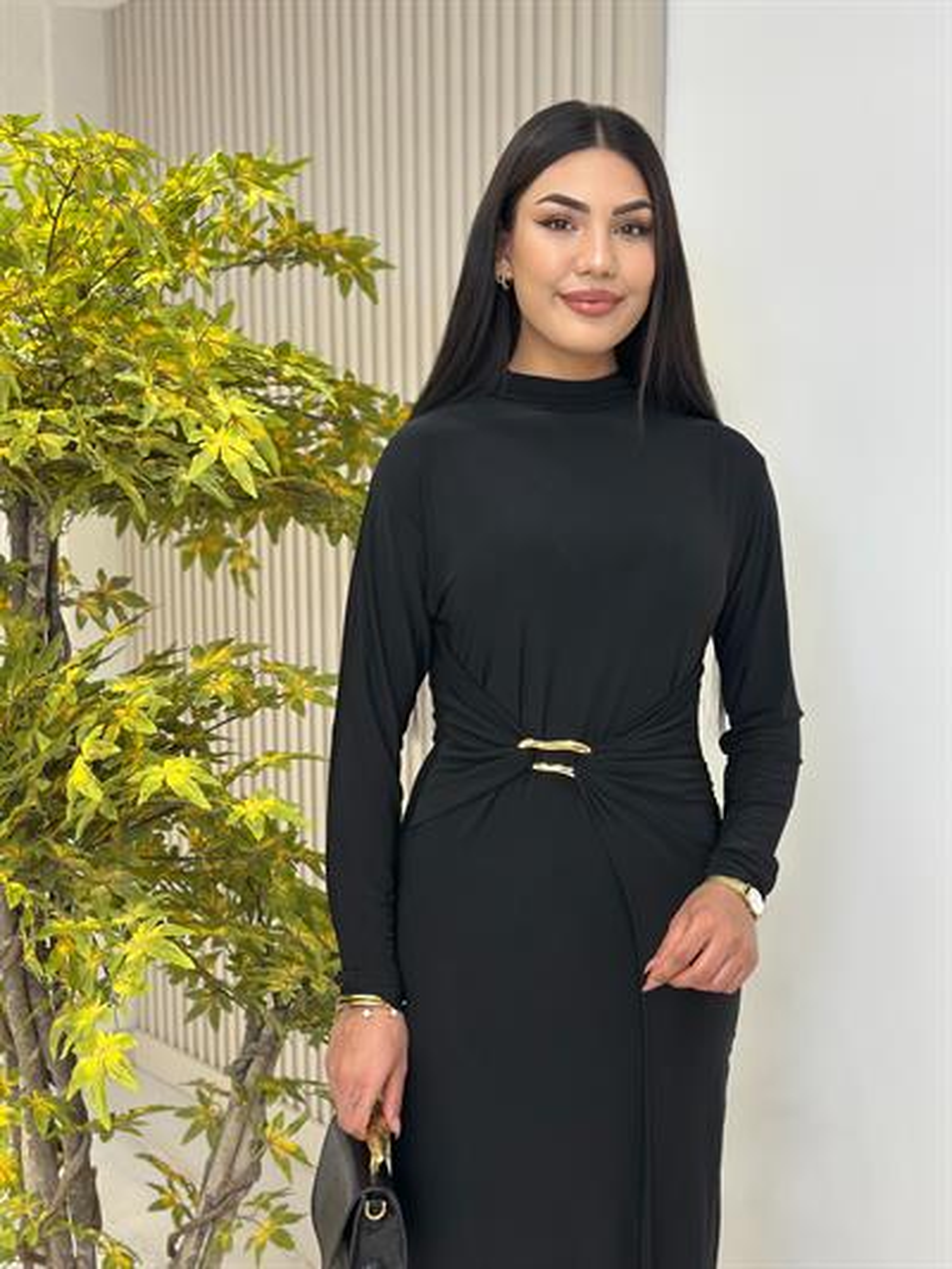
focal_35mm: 48
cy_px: 634
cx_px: 476
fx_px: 1759
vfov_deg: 39.6
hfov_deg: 30.3
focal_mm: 6.86
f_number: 1.78
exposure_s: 1/100
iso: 80
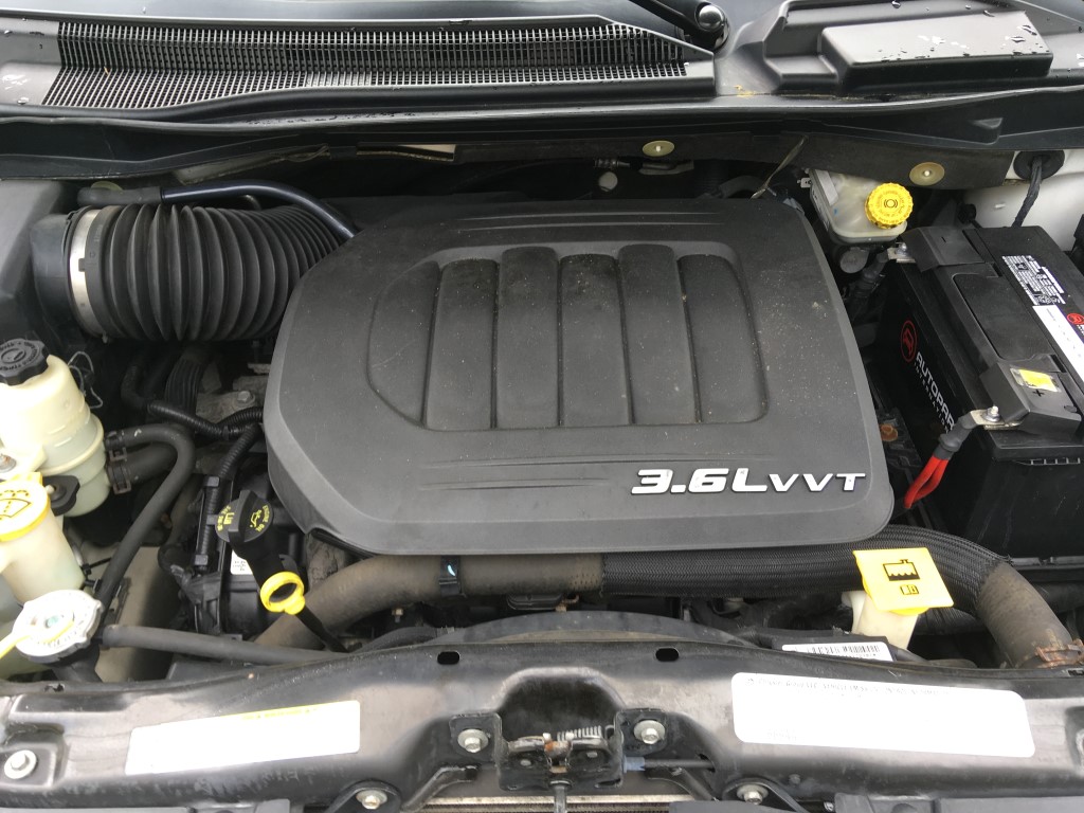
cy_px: 406
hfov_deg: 61.7
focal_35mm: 29
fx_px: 908
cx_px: 542
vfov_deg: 48.2
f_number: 2.2
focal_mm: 4.15
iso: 25
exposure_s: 1/120
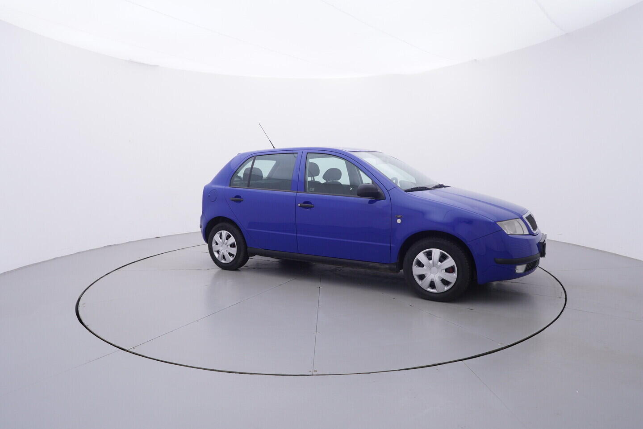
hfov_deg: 77.3
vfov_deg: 56.2
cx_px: 322
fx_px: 402
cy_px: 214
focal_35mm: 22
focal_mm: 15
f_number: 5
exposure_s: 1/80
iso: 200
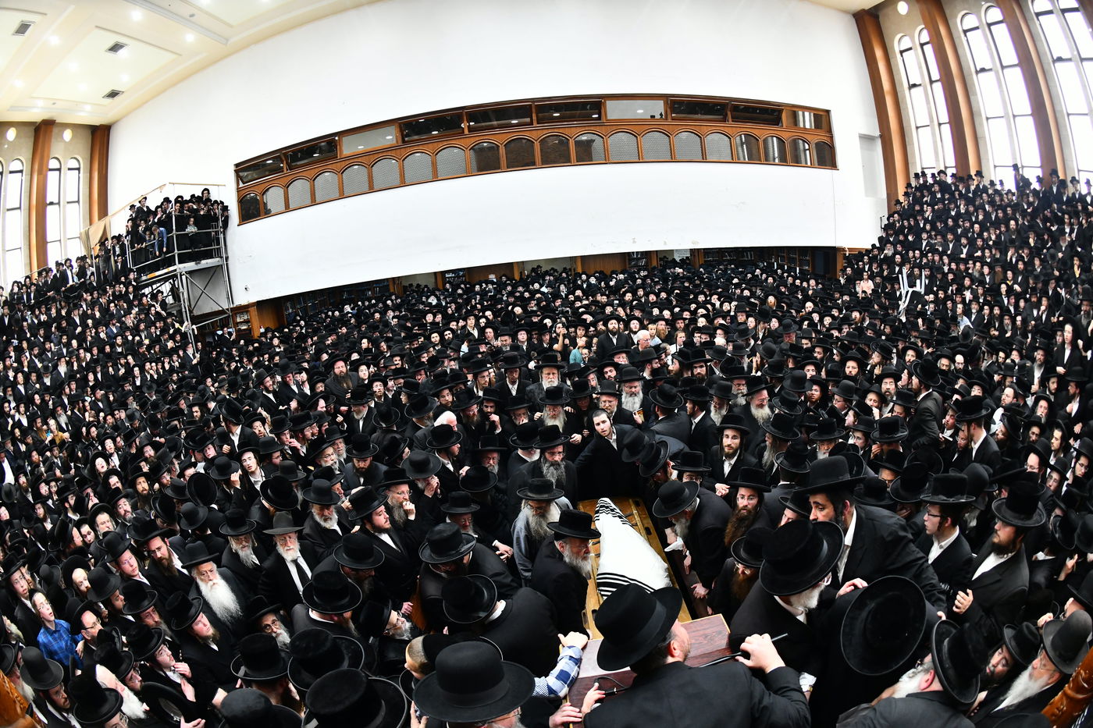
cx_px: 546
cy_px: 364
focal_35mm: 16
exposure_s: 1/200
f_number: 5
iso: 2000
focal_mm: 16
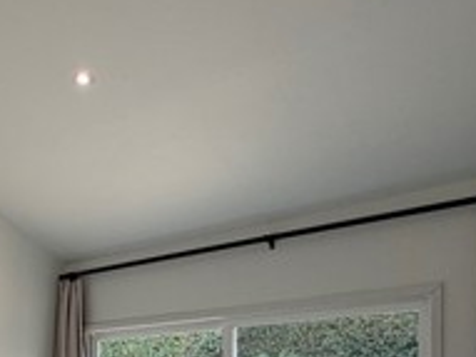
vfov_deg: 27.8
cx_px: 72
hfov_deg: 38.4
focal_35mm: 47
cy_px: 407
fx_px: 646
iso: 50
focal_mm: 2.22
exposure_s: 1/121
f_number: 2.2
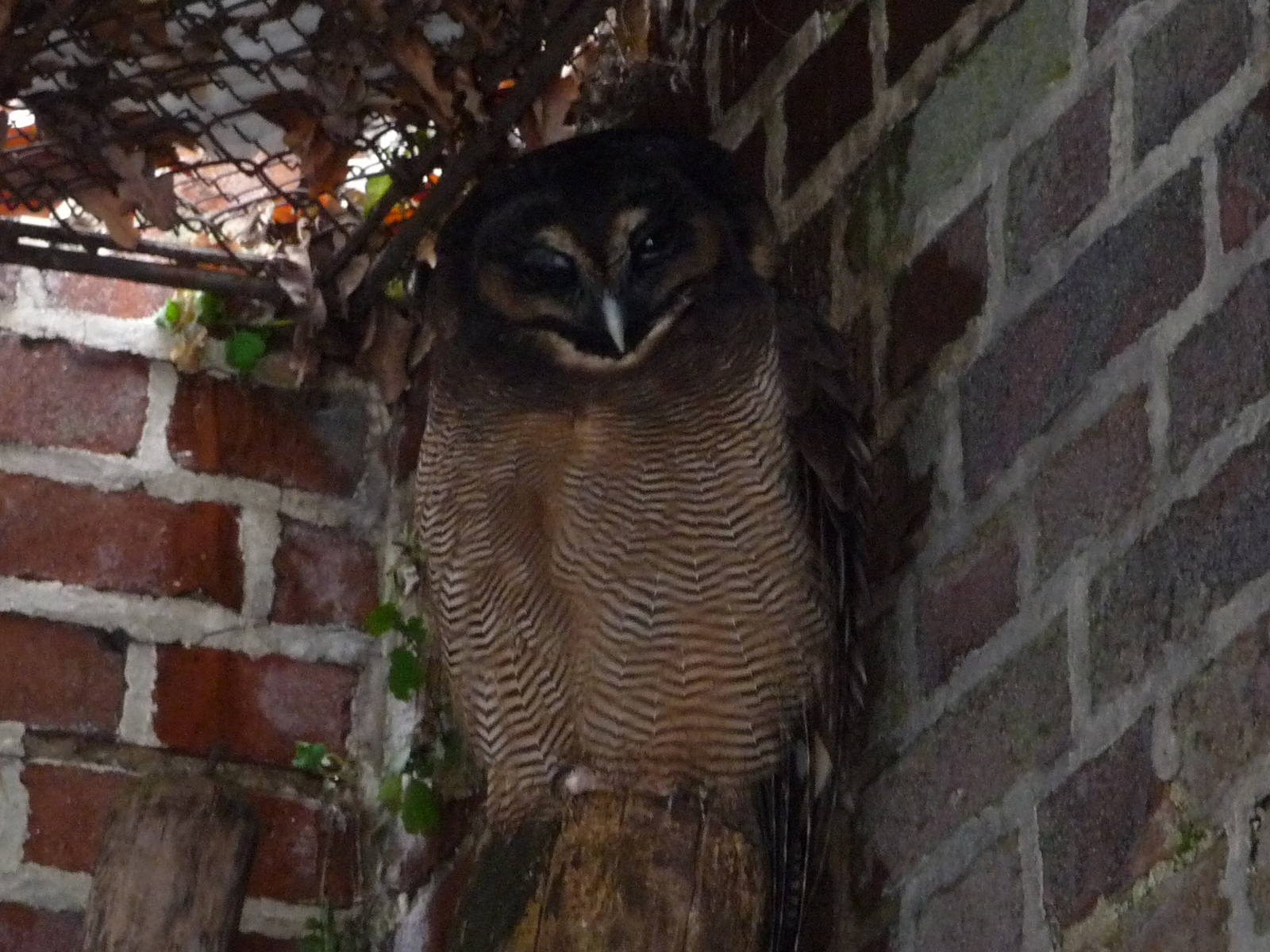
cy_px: 476
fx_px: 8695
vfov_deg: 6.3
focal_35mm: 237
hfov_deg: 8.4
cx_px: 635
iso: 400
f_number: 4.8
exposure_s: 1/8
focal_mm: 24.1
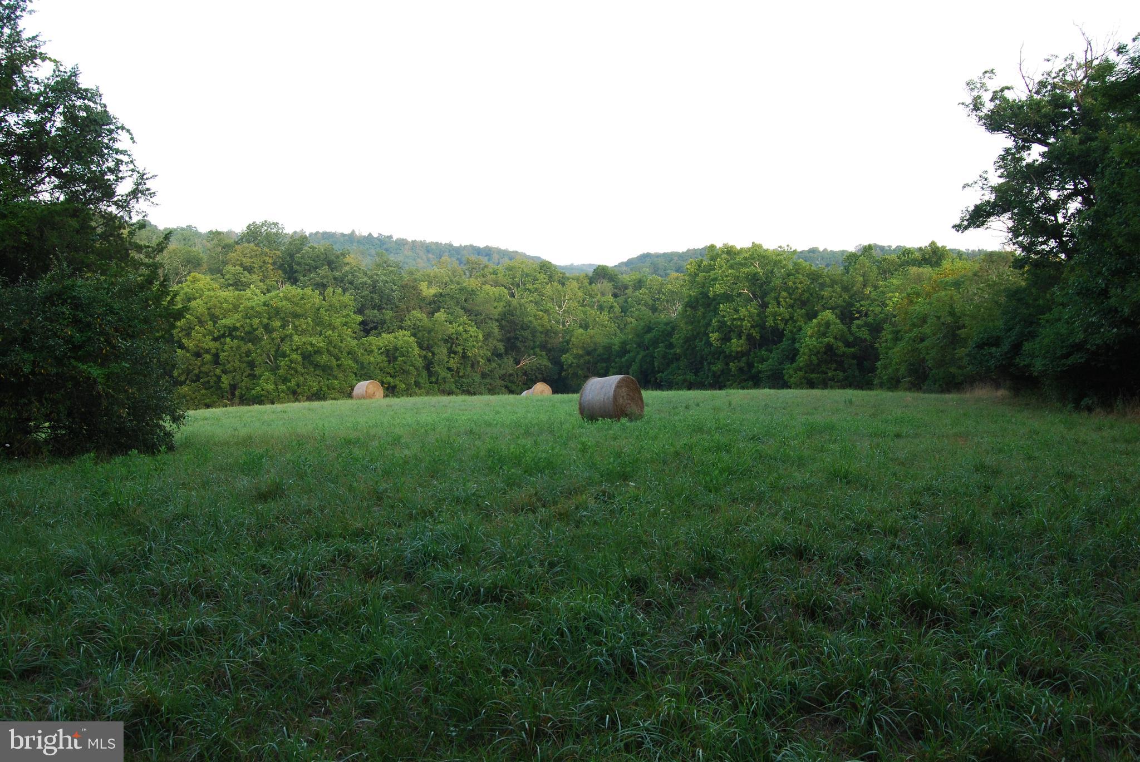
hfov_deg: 61.9
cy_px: 381
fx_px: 951
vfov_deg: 43.7
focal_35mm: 30
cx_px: 570
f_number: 8
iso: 200
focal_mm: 20
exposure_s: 1/60
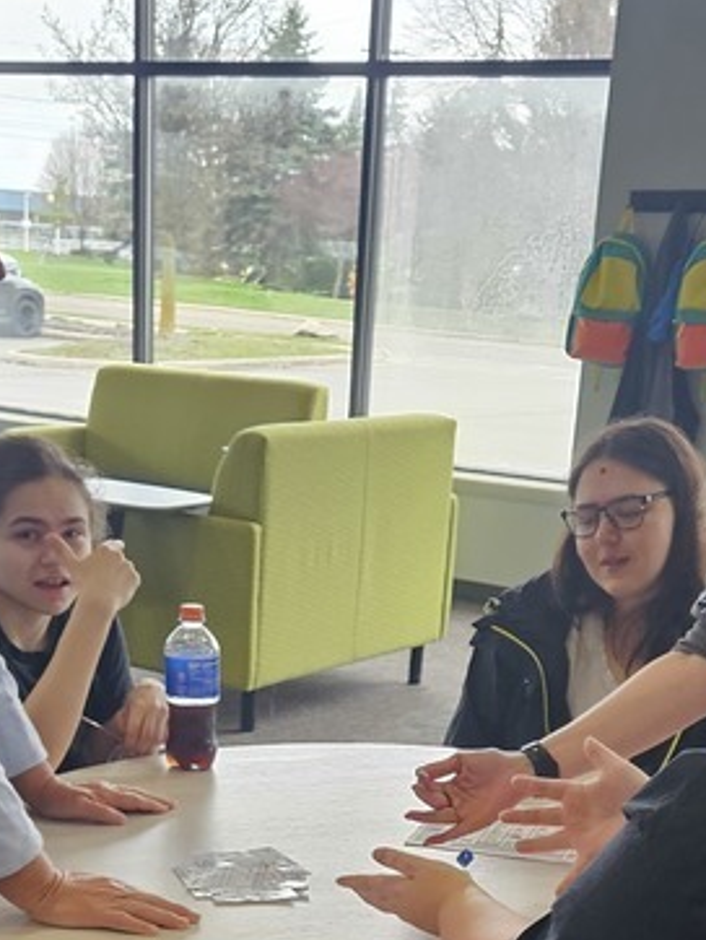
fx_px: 1766
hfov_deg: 22.6
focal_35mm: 65
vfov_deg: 27.4
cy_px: 1026
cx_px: 291
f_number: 1.8
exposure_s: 1/120
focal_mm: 5.4
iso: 200
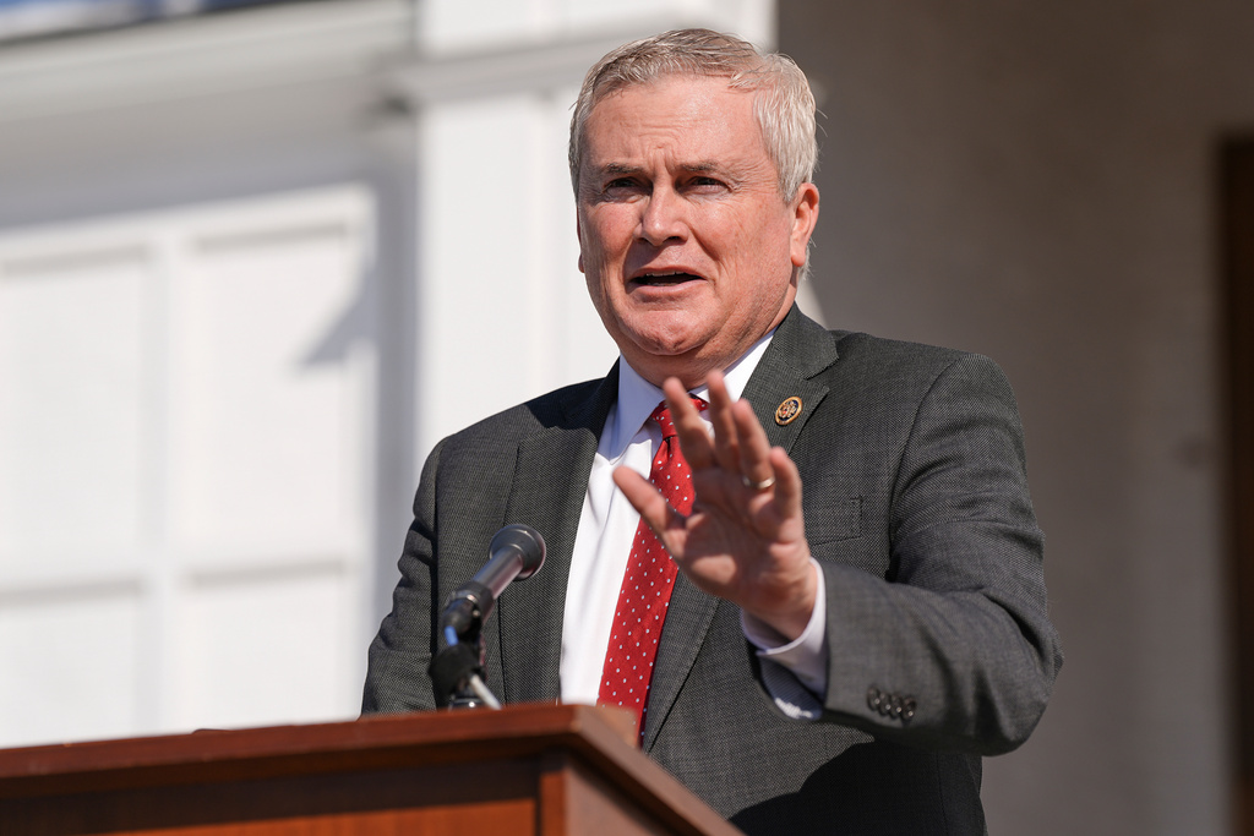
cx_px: 627
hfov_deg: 14.2
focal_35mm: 144
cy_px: 418
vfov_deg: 9.5
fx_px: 5016
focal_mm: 144
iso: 160
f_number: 4
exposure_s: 1/4000
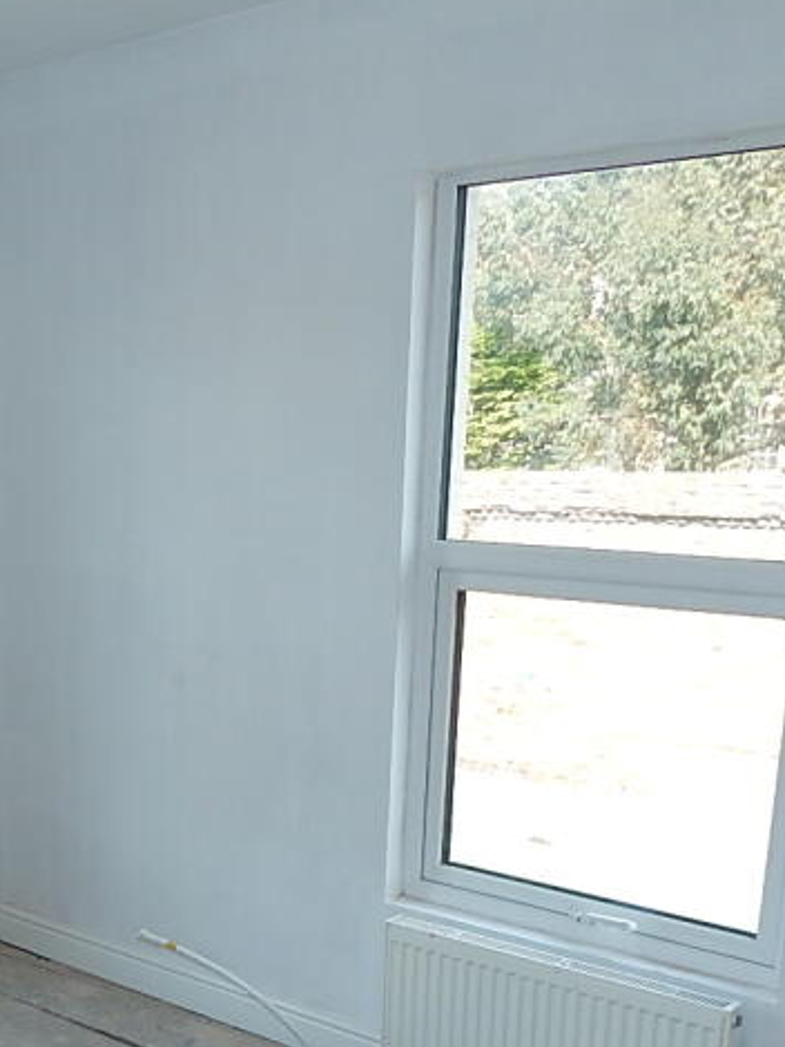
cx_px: -2
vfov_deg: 38.1
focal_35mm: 48
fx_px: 1451
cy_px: 851
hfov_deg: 28.4
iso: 125
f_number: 3
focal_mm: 4
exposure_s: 1/160
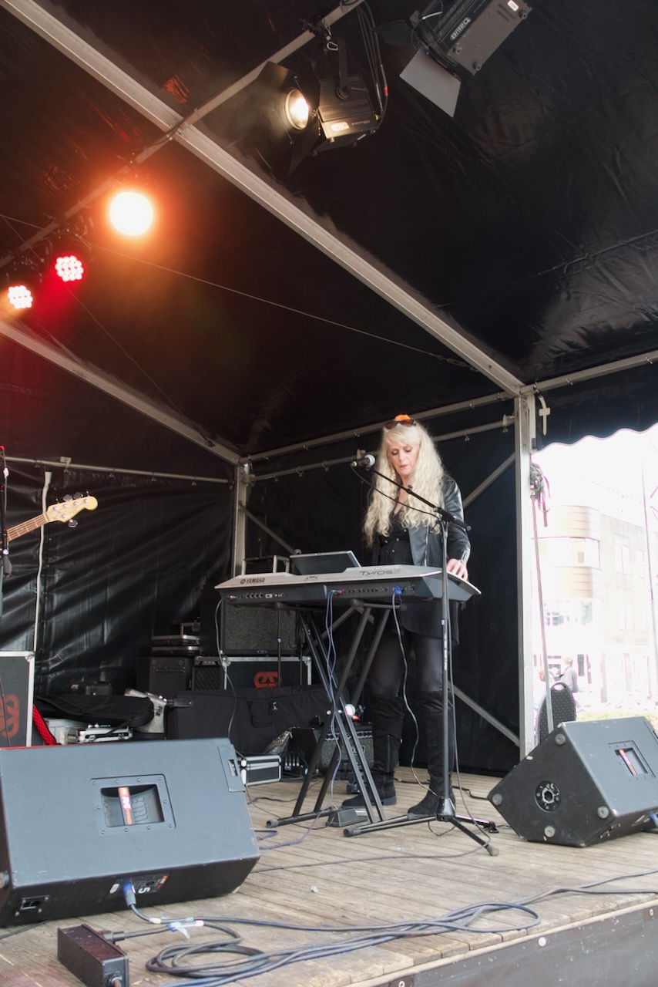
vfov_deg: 54.4
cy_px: 494
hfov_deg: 37.9
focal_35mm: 35
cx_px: 329
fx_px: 959
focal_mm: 12.96
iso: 100
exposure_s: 1/50
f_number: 3.2
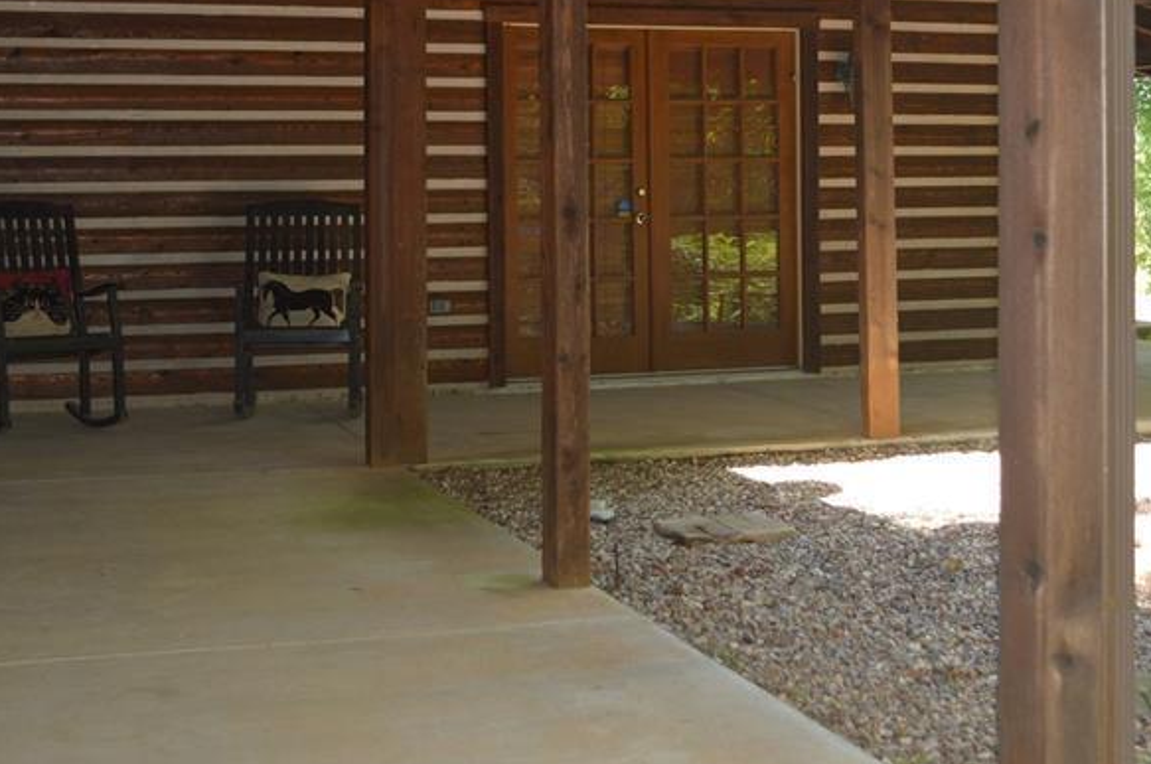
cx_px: 622
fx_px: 1852
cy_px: 172
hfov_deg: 34.5
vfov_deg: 23.0
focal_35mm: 58
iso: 400
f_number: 3.8
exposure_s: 1/80
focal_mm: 22
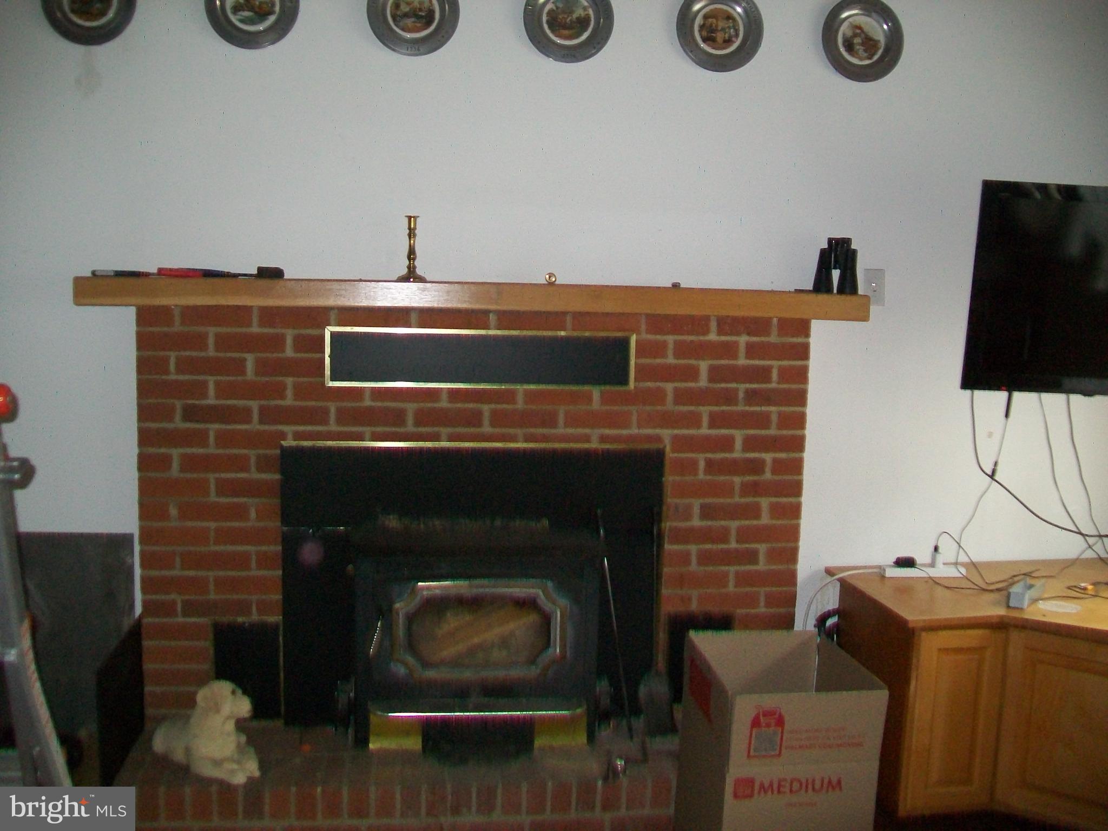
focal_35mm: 34
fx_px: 1088
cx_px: 554
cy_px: 416
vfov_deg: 41.8
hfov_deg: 54.0
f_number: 2.7
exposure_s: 1/60
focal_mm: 6.1
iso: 160
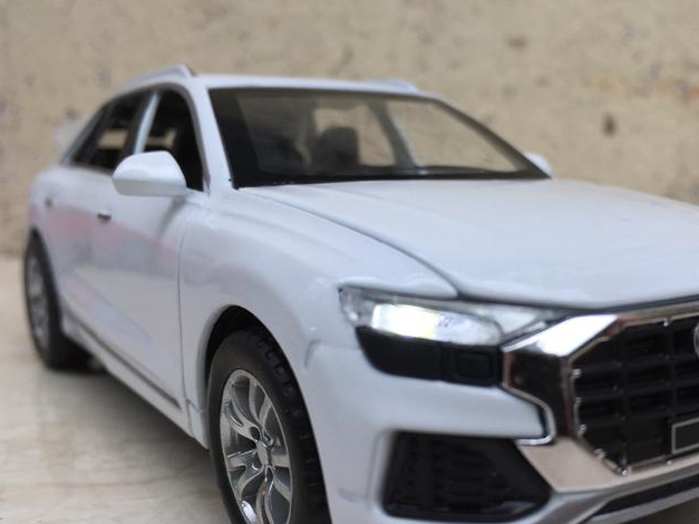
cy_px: 294
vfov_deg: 38.6
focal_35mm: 37
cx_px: 434
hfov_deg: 49.7
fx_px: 747
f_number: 2.2
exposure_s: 1/608
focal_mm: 4.15
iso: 32
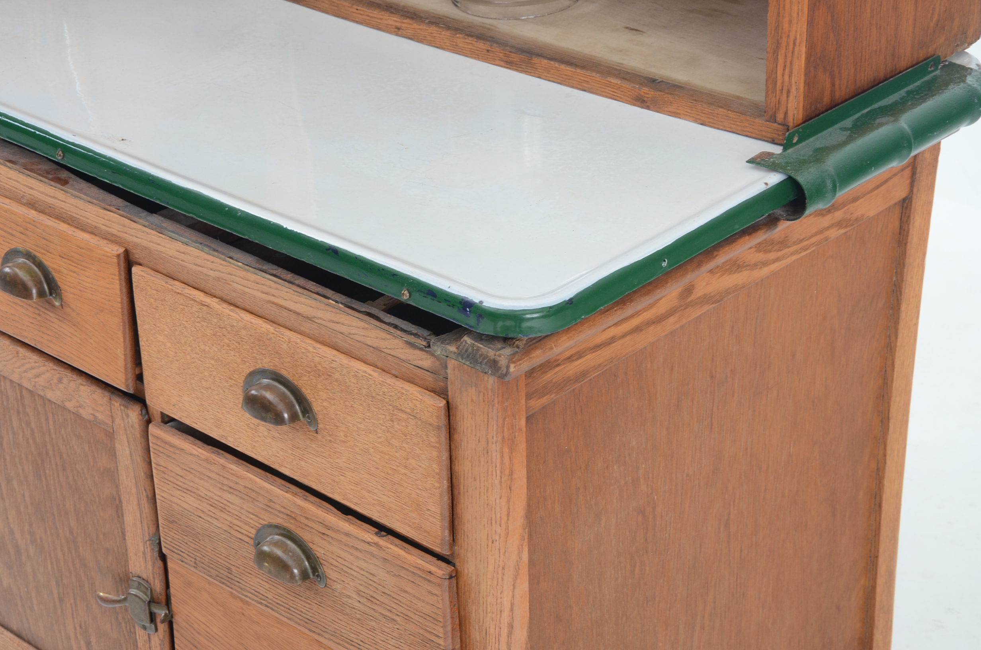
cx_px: 490
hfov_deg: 28.1
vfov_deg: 18.8
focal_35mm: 72
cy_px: 325
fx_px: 1958
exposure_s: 1/80
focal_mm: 48
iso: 400
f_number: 8
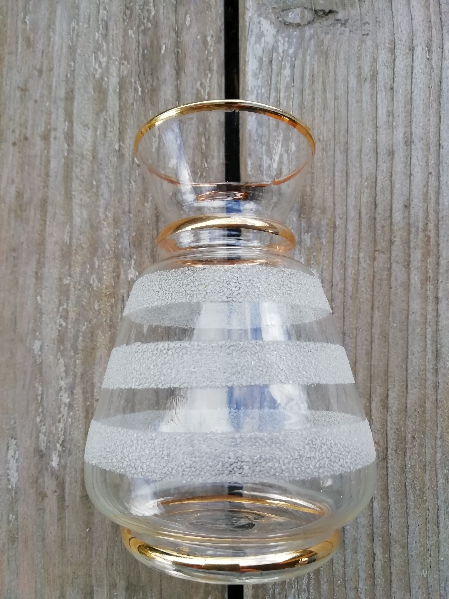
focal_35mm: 26
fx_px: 450
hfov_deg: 53.1
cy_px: 300
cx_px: 224
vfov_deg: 67.3
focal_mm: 3.21
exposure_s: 1/148
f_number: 2.2
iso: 50
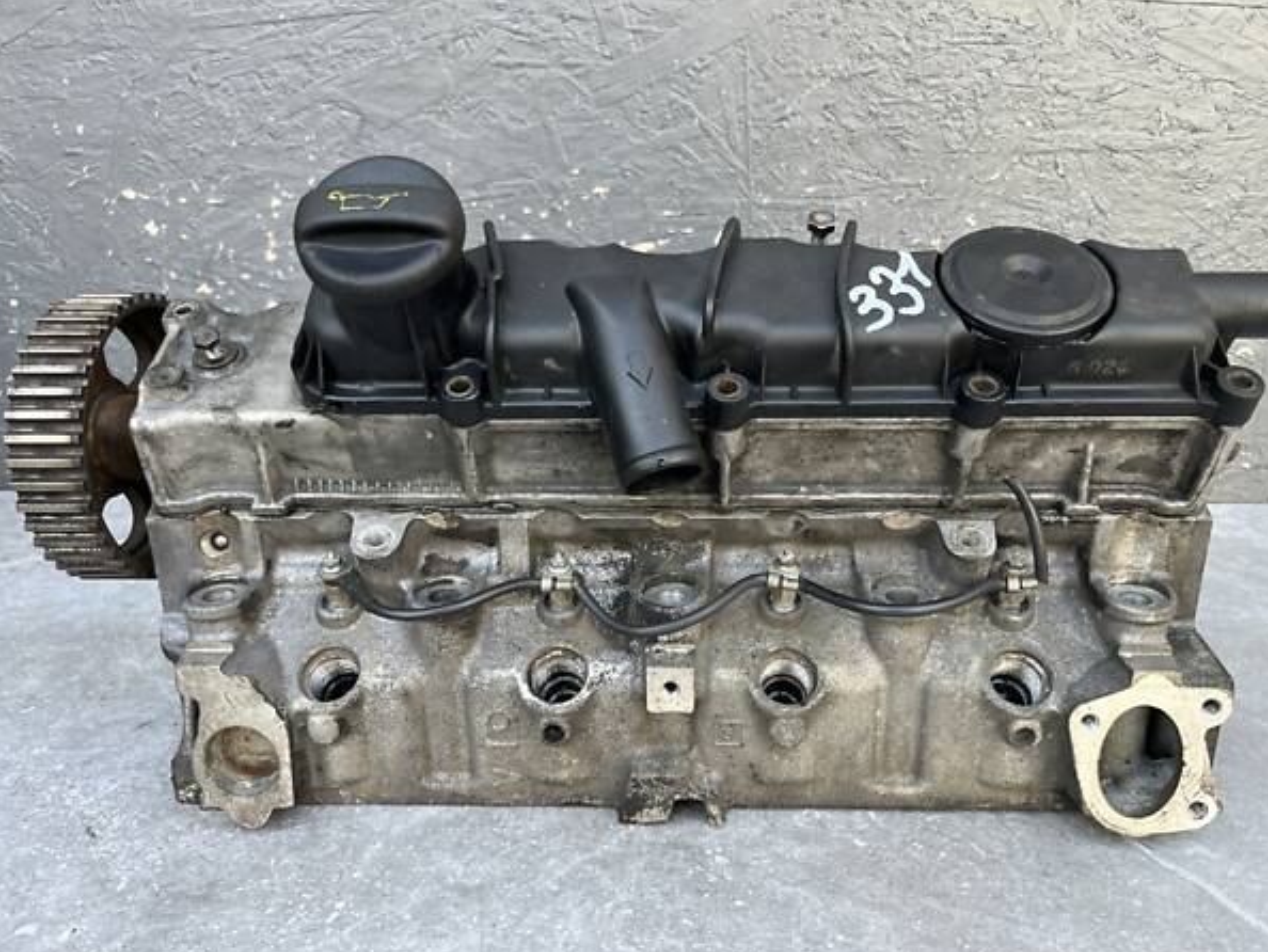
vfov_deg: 49.8
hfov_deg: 63.4
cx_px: 664
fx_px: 1026
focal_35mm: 28
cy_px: 470
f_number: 1.6
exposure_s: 1/122
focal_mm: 5.1
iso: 50
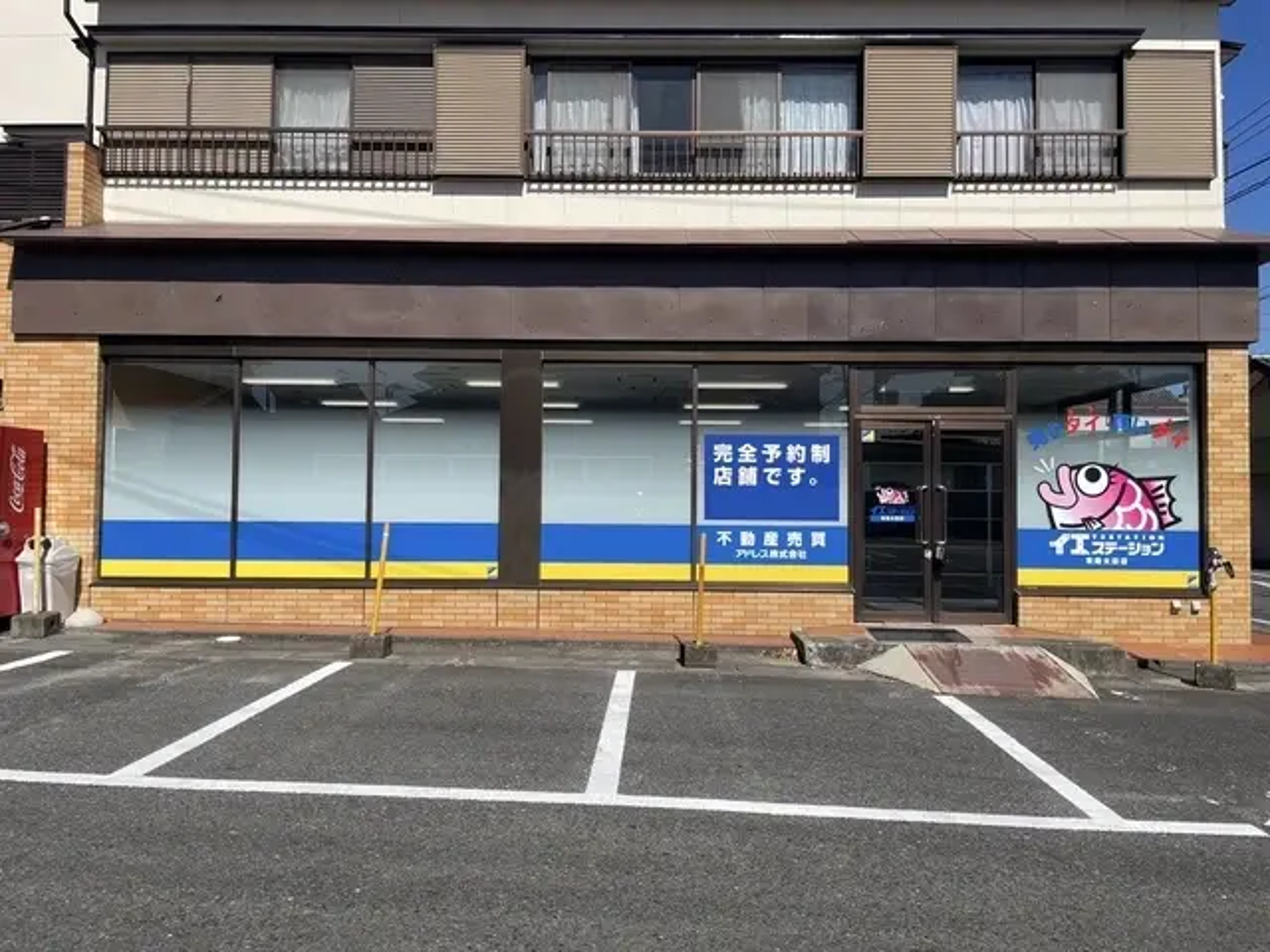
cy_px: 476
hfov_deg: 67.3
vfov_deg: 53.1
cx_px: 635
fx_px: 954
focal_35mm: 26
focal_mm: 4.2
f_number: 1.6
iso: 32
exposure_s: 1/5291
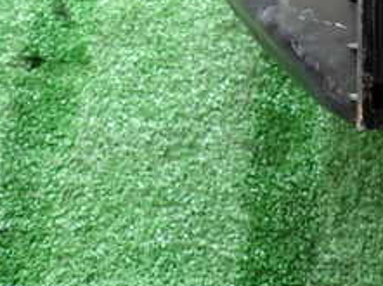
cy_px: -47
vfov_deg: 20.3
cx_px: 506
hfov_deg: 24.7
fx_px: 751
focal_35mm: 68
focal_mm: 4.5
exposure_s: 1/60
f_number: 2
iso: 160
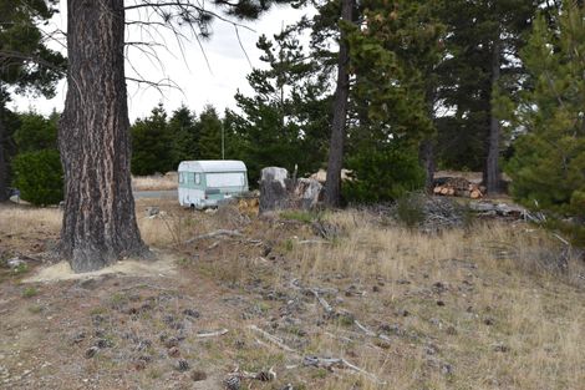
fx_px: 414
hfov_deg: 70.5
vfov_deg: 50.4
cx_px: 292
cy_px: 195
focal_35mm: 26
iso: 100
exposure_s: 1/160
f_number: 6.3
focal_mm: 17
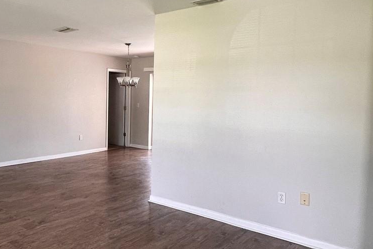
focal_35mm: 29
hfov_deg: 61.0
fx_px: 300
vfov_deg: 44.9
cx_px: 105
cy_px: 118
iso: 125
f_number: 1.8
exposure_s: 1/99
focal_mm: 1.57
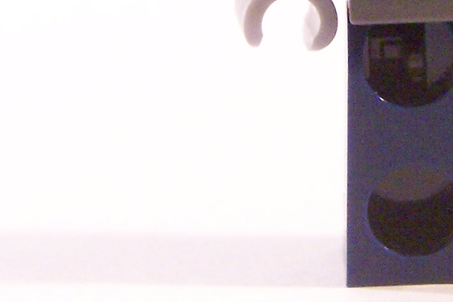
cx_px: 503
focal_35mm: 241
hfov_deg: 8.5
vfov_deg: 5.7
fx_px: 3033
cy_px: -138
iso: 400
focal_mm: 11.1
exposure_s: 1/30
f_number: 3.6
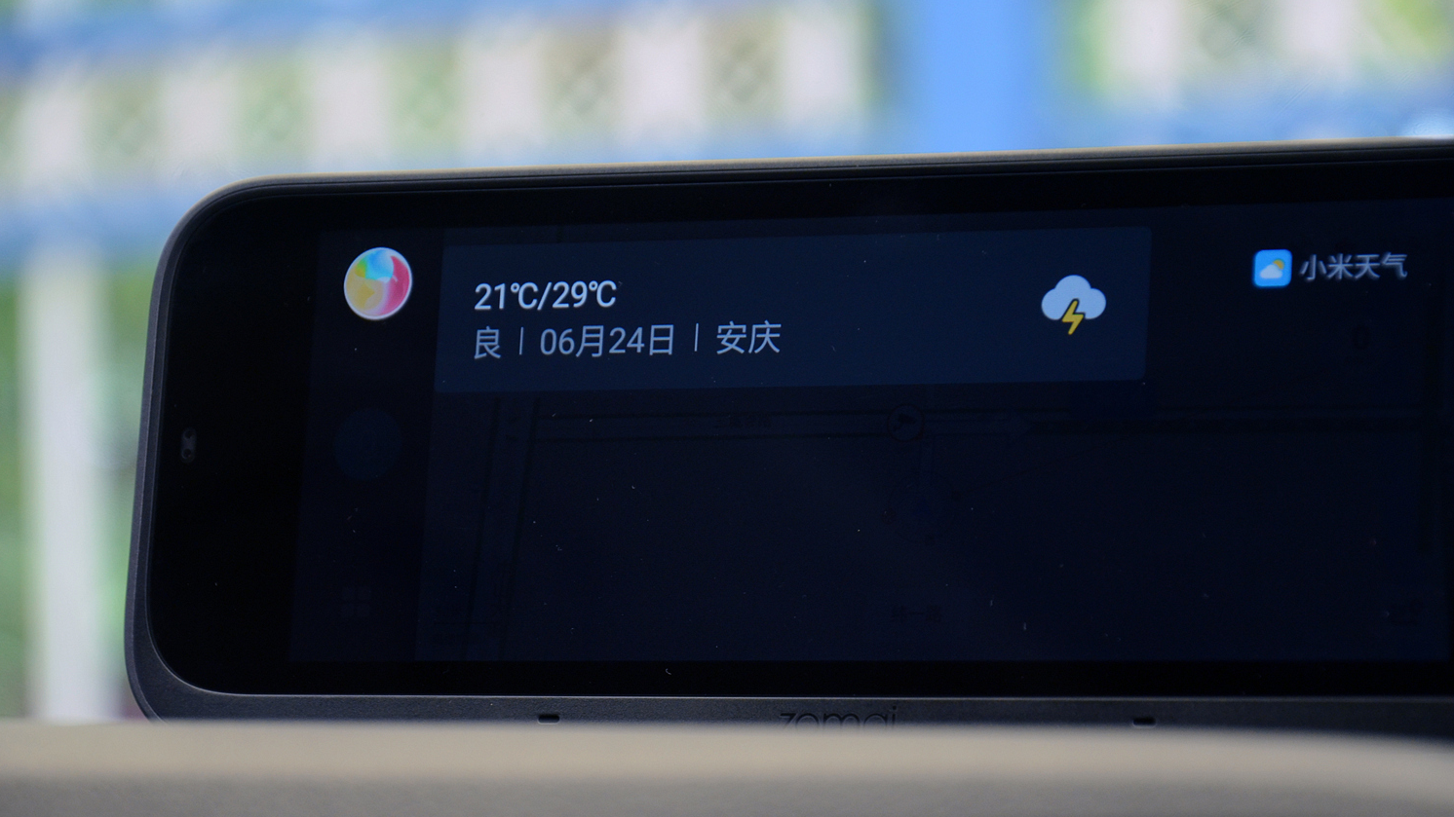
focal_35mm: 166
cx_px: 726
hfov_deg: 13.0
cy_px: 458
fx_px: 6381
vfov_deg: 7.3
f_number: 5.6
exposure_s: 1/125
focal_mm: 105
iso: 1000
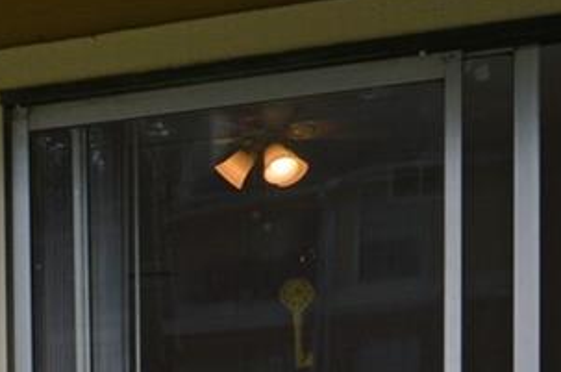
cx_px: -354
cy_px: 543
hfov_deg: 18.3
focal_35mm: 95
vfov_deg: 13.6
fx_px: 1478
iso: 100
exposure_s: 1/200
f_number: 8
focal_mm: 12
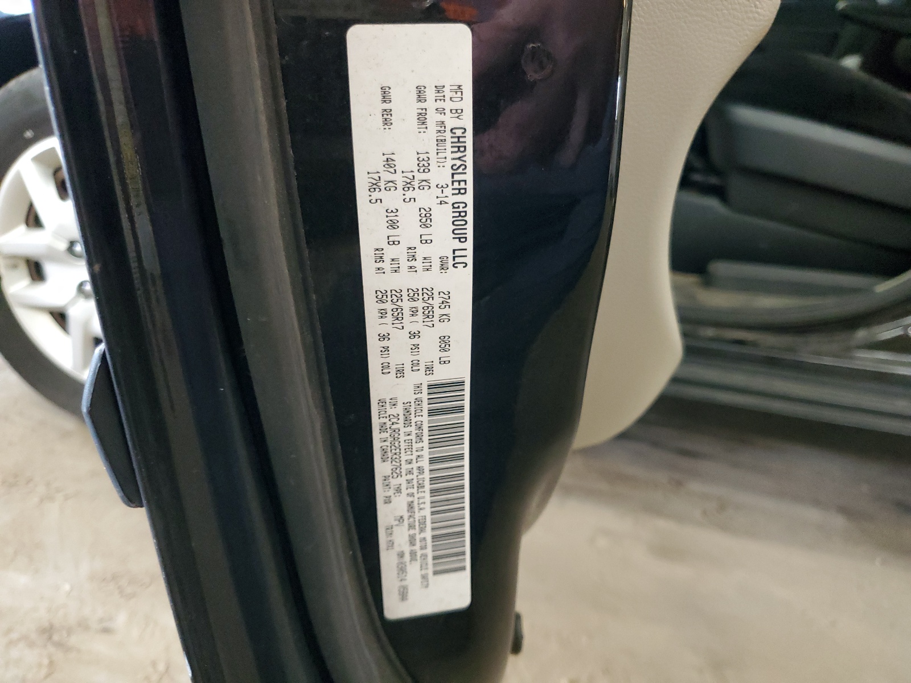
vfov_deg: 53.1
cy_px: 342
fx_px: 684
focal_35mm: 26
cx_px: 456
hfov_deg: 67.3
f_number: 1.5
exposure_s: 1/60.2
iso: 392
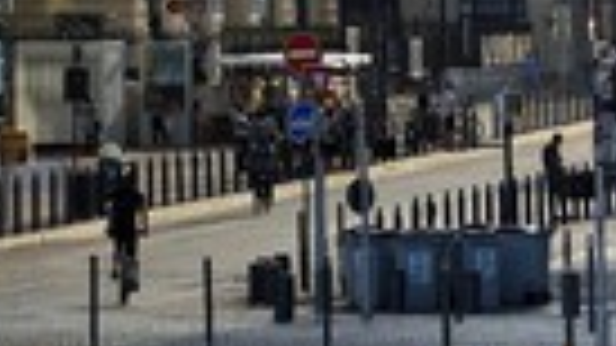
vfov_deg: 3.0
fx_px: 6565
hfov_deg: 5.4
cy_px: -252
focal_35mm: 402
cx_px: 202
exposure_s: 1/400
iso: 200
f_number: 10
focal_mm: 125
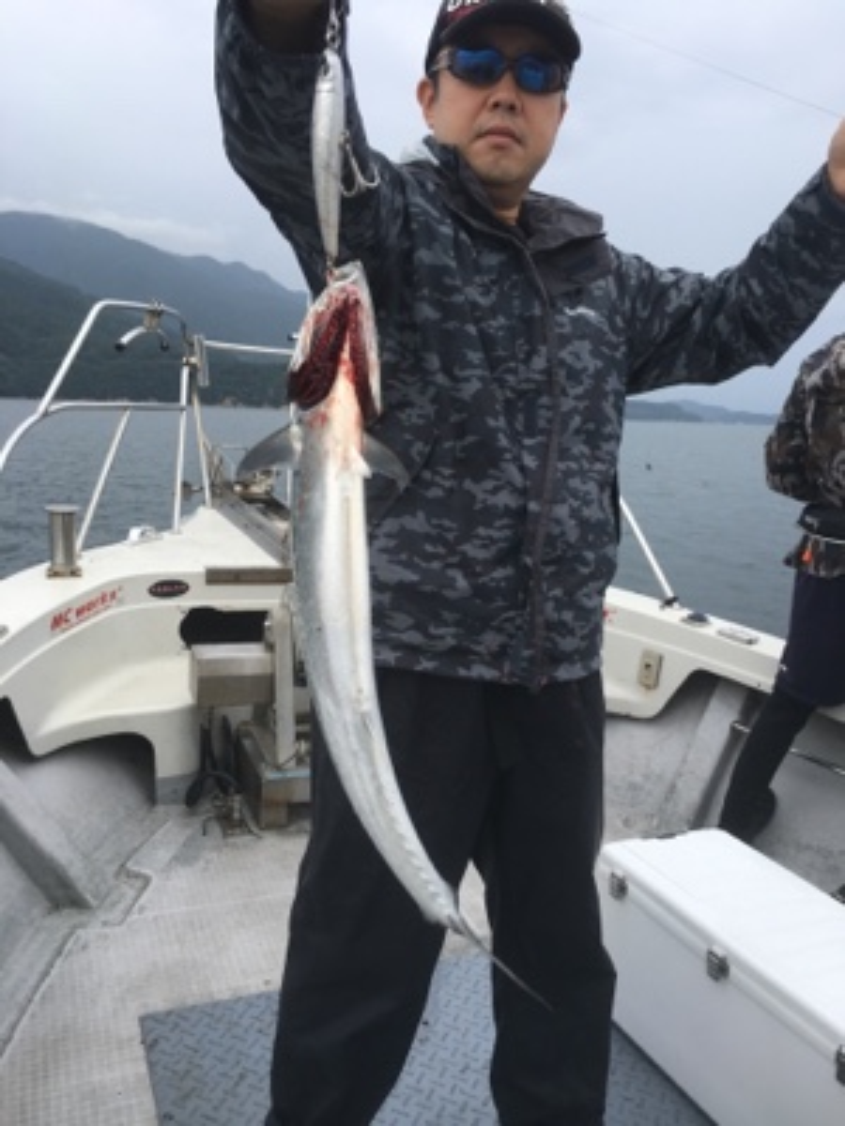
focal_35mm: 29
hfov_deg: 48.2
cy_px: 563
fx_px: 944
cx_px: 422
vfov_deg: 61.7
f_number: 2.2
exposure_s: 1/509
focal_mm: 4.15
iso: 25
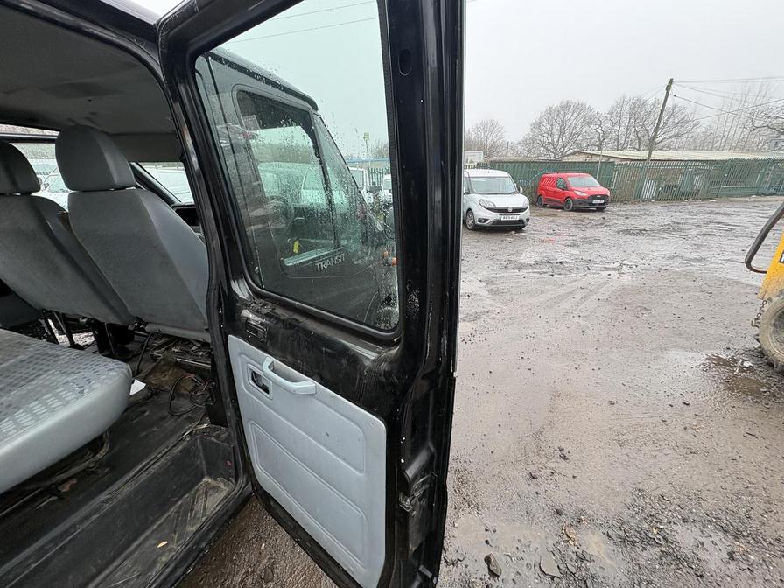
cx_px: 392
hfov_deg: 102.1
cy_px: 294
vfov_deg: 85.7
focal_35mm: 14
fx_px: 317
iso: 80
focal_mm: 2.22
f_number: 2.2
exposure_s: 1/99
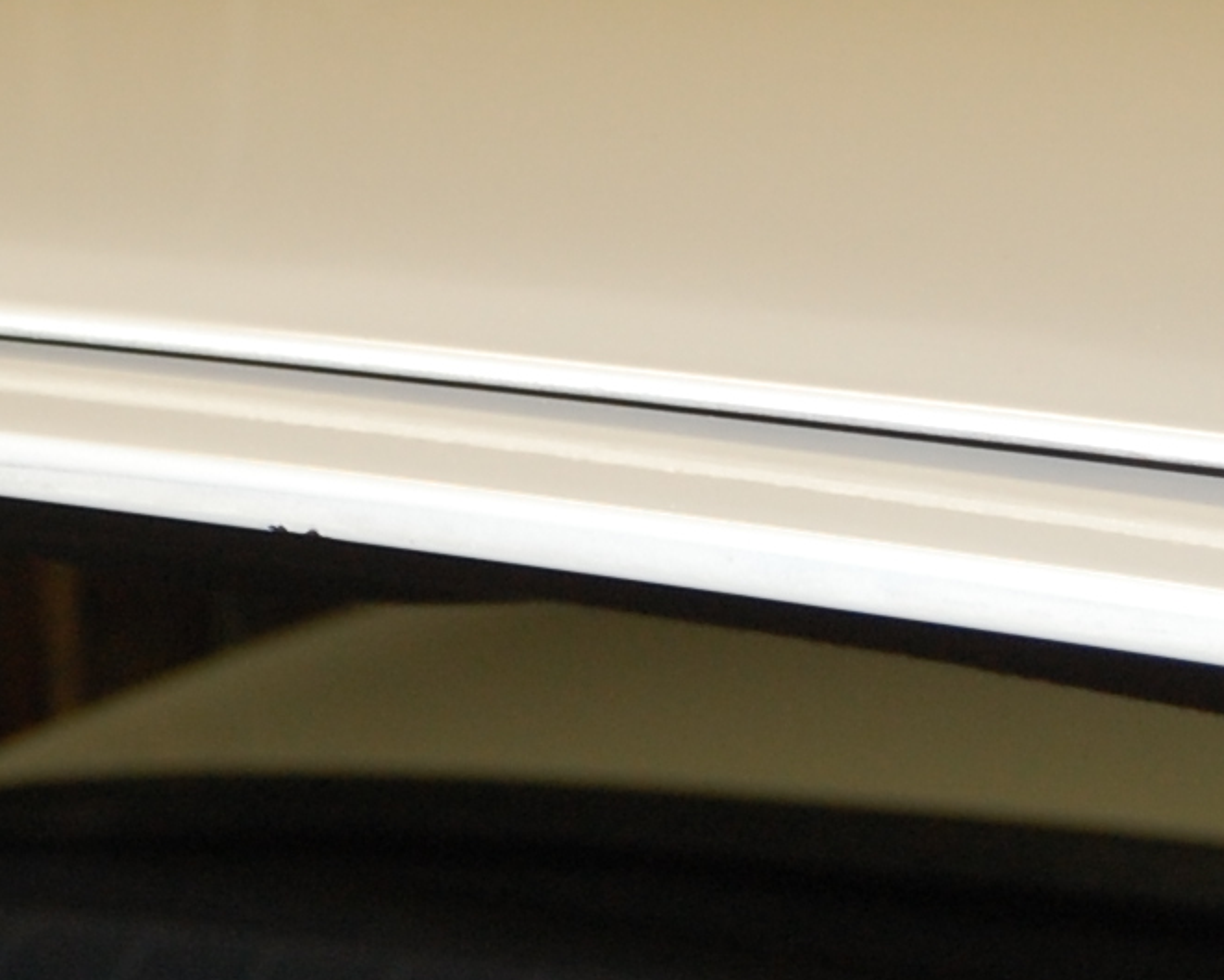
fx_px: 4638
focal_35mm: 128
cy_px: 295
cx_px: -70
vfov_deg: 12.0
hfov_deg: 14.7
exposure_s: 1/60
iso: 400
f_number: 3.8
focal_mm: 20
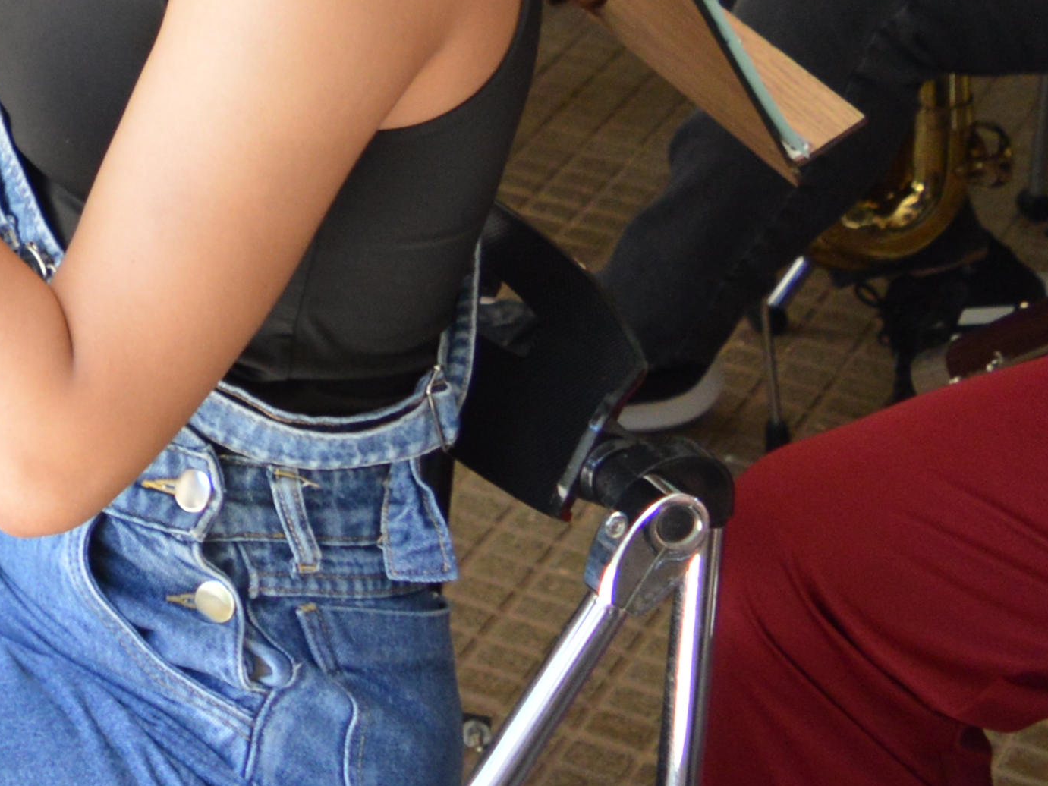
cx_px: -1126
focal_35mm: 113
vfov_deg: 12.3
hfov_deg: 14.2
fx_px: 3421
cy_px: -473
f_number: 4
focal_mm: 18
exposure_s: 1/160
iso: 400
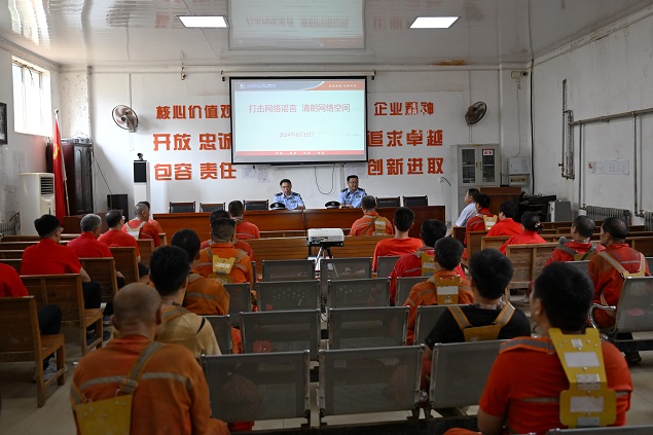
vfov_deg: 47.9
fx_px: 490
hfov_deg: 67.4
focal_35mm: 27
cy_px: 218
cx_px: 326
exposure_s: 1/200
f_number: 2.8
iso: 900
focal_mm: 27
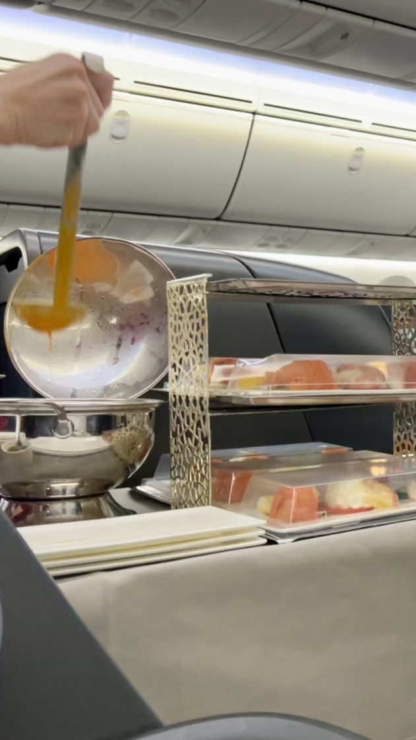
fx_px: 745
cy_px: 371
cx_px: 421
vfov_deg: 52.8
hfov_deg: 29.1
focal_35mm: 38
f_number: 1.5
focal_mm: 5.7
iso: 500
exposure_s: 1/56
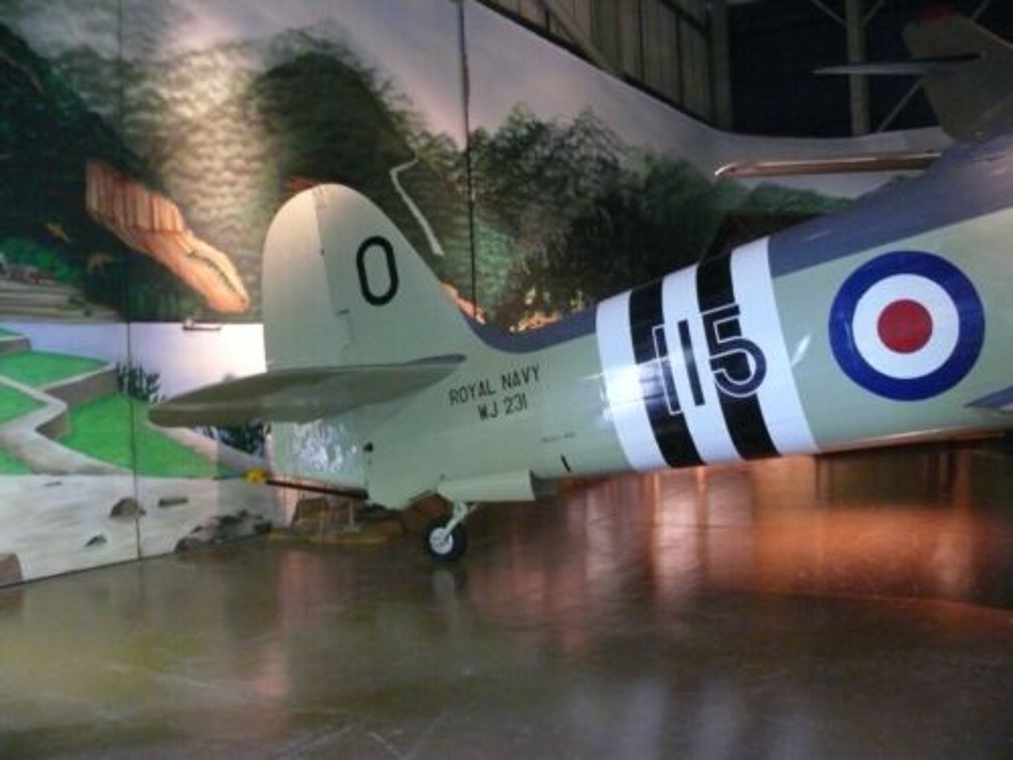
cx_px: 506
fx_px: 1024
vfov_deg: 40.7
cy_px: 380
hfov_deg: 52.6
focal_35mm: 35
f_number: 2.8
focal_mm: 7.4
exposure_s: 1/20
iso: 800
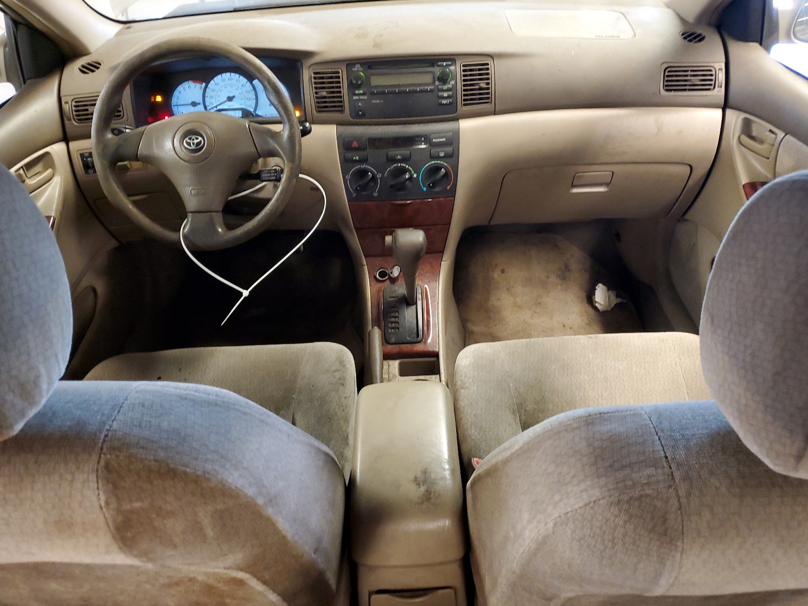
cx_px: 403
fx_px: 630
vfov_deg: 51.4
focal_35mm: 27
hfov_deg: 65.3
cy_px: 311
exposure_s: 1/20
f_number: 1.5
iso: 285
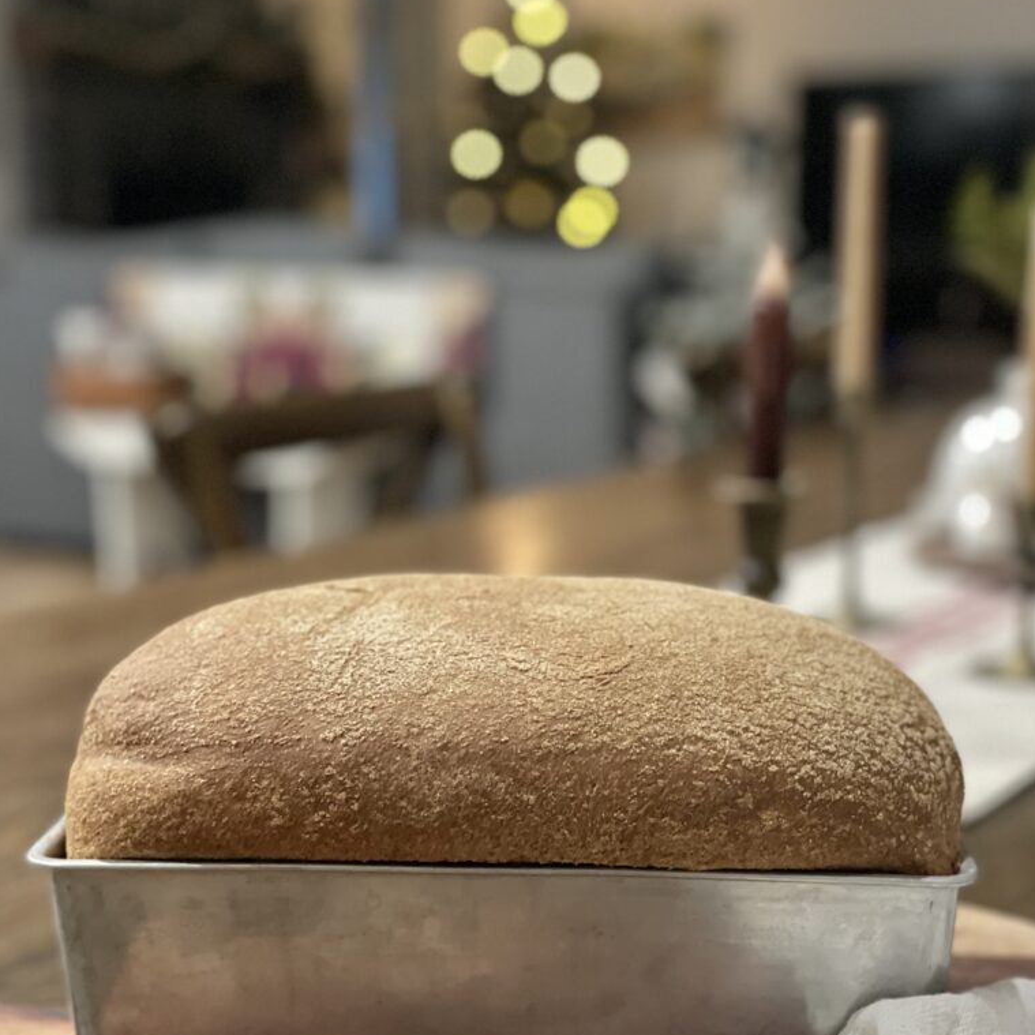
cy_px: 575
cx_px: 518
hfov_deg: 27.7
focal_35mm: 62
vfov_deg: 27.7
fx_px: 2097
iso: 400
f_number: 2
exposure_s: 1/17
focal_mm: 6
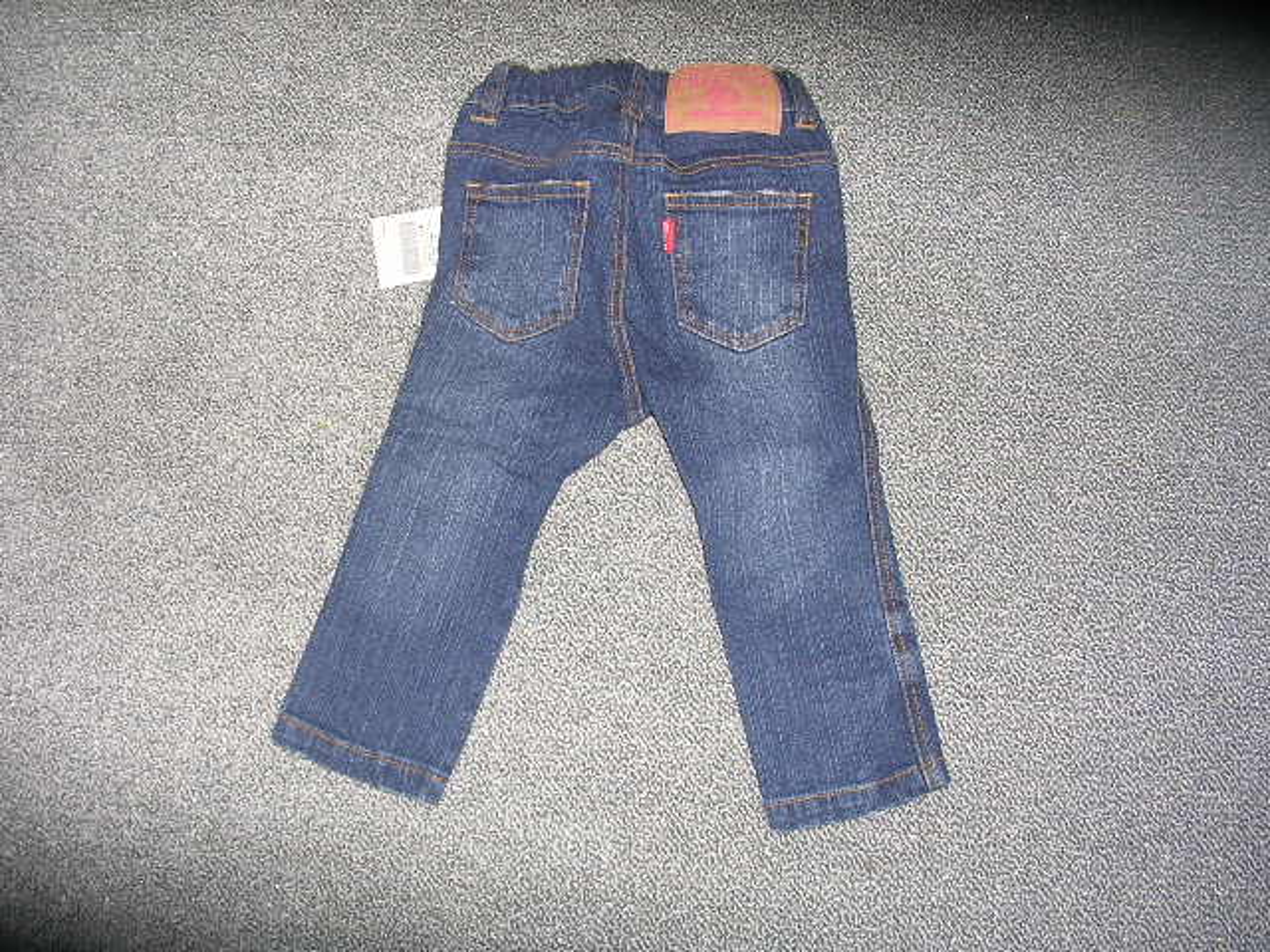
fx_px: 1394
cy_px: 476
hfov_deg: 49.0
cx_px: 635
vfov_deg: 37.7
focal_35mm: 38
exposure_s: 1/60.1
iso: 50
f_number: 2.8
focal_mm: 5.8
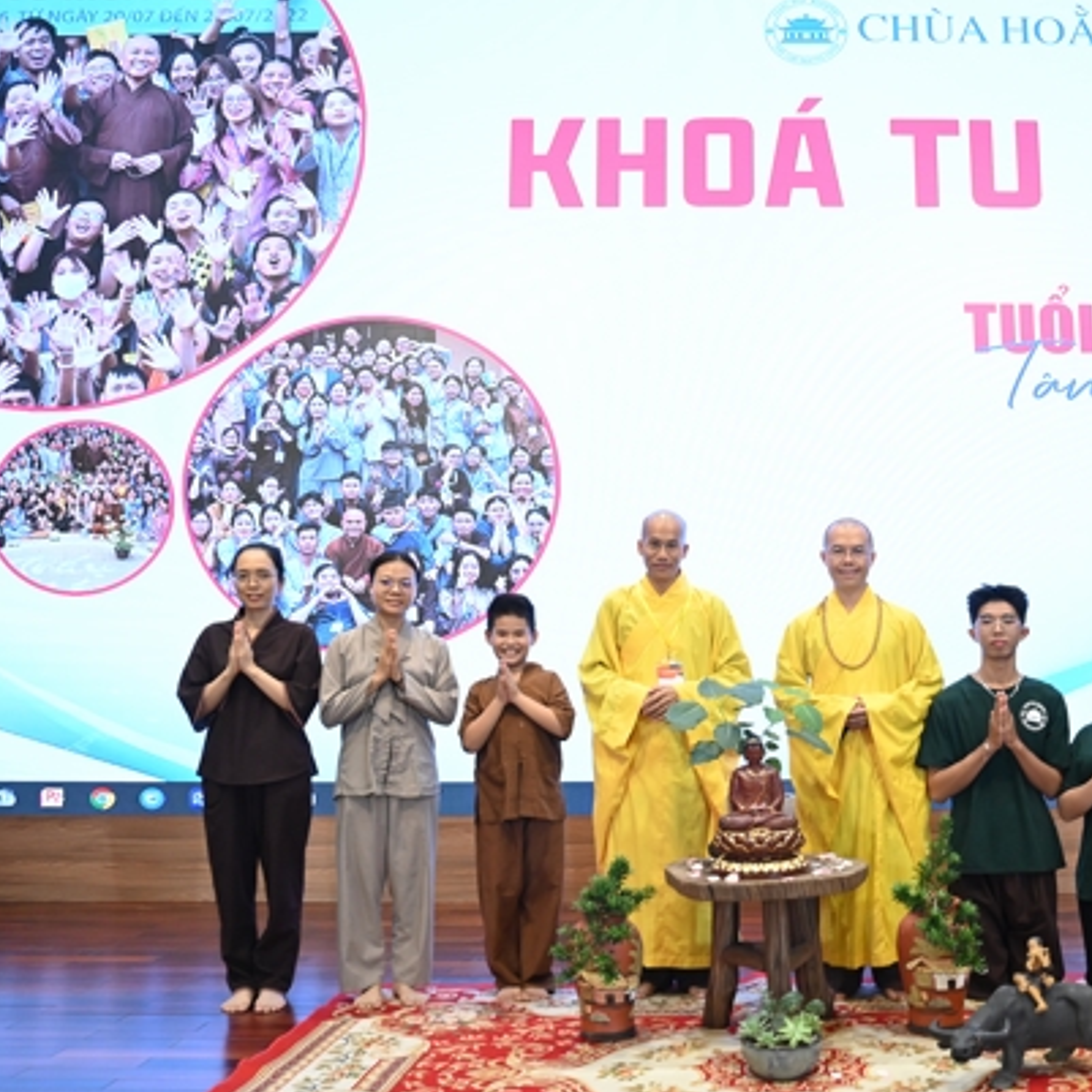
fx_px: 1178
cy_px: 542
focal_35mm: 33
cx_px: 765
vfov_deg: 49.7
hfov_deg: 48.5
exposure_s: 1/320
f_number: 4.5
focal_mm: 24
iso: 4000
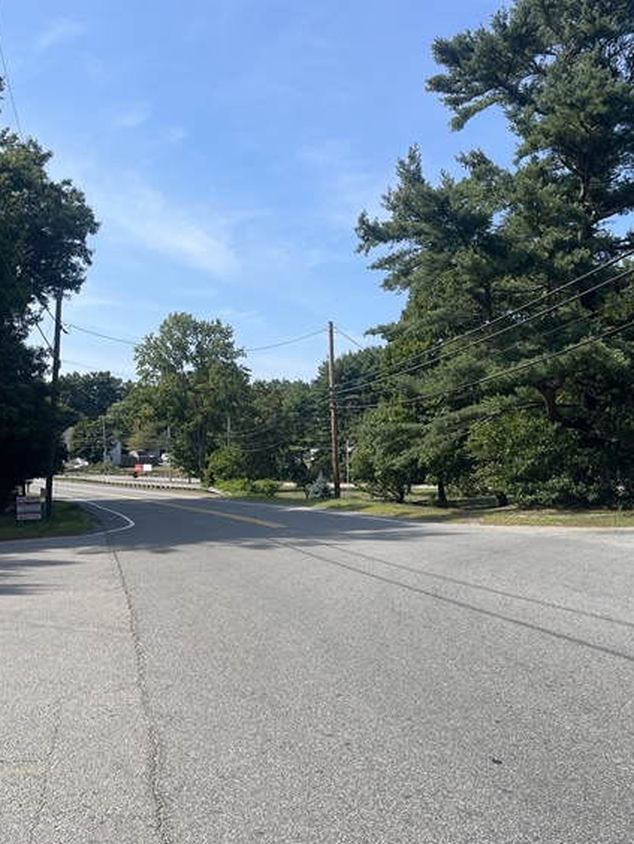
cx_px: 326
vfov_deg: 53.8
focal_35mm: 34
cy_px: 478
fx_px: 830
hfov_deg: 41.8
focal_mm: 5.1
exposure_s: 1/2857
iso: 32
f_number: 1.6
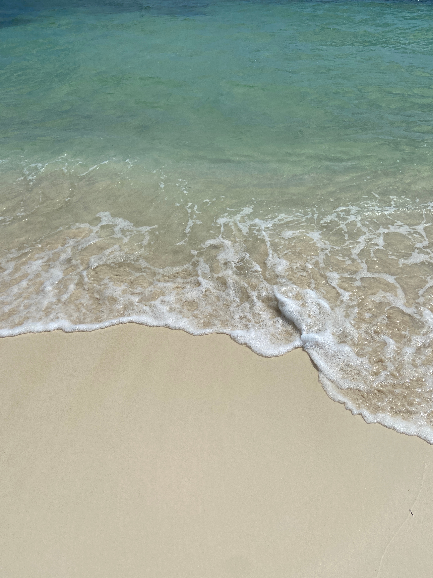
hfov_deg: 53.1
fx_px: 434
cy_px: 289
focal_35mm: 26
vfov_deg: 67.3
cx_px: 216
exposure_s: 1/11494
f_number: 1.8
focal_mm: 4.25
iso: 40
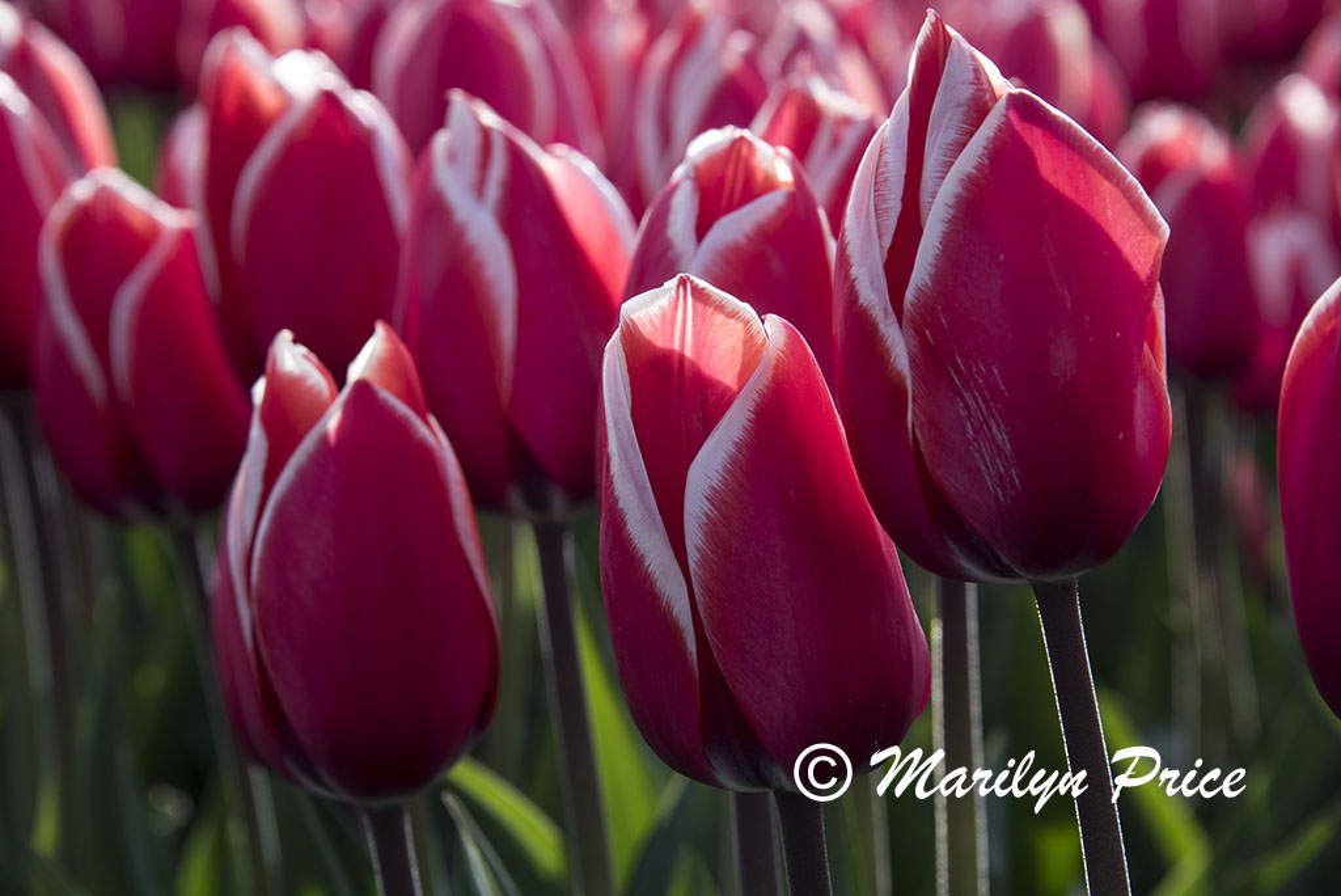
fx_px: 6709
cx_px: 670
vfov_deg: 7.6
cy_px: 448
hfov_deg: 11.4
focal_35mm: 180
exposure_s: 1/180
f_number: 11
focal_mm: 180
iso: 200
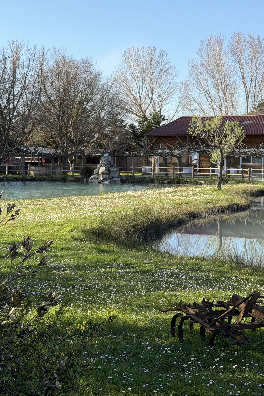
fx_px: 737
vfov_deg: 30.1
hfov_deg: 20.3
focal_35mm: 67
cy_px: 198
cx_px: 164
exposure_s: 1/1838
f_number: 1.78
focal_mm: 6.76
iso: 64
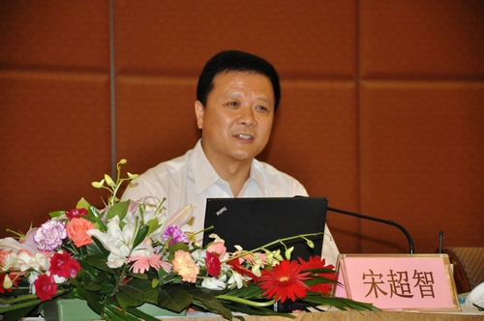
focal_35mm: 158
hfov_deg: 13.1
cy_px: 160
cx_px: 242
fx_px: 2115
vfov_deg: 8.7
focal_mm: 105
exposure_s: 1/60
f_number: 5.6
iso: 800
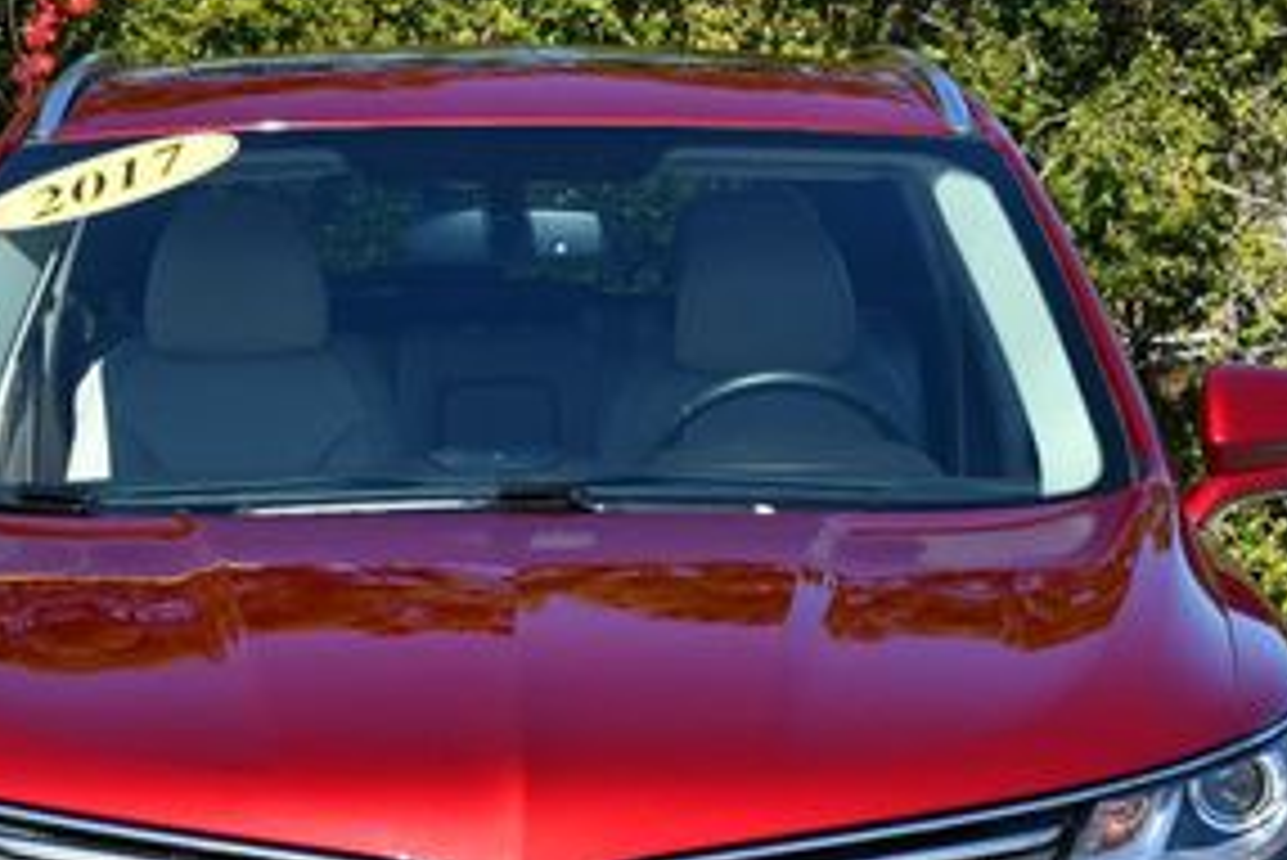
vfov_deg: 8.1
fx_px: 6080
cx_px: 459
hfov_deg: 12.1
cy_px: 756
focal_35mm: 170
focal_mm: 38
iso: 140
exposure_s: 1/250
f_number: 8
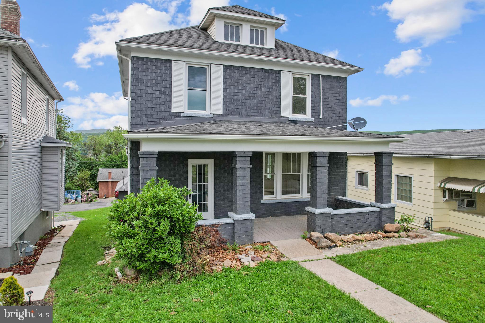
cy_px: 162
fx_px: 296
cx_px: 242
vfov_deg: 57.2
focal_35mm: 22
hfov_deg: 78.6
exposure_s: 1/20
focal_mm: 8.38
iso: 110
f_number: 2.8
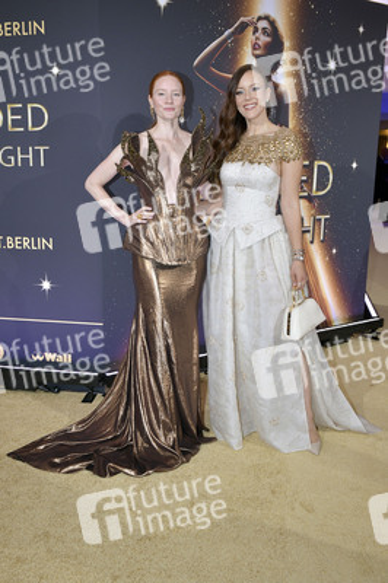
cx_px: 194
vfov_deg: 58.8
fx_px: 518
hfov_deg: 41.0
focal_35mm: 32
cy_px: 292
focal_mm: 32
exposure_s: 1/200
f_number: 5.6
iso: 1250
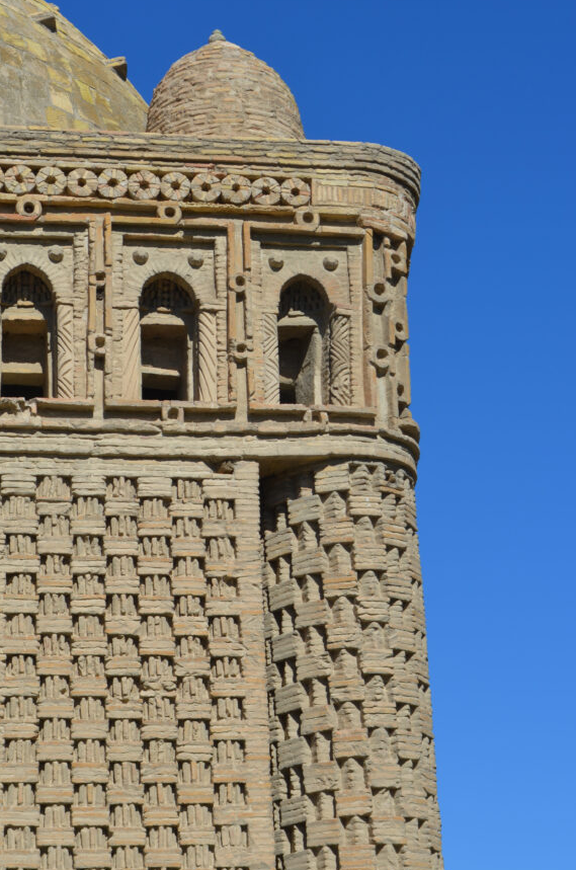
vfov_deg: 21.9
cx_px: 253
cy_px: 471
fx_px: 2242
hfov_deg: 14.6
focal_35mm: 93
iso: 100
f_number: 9
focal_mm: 52
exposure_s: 1/320
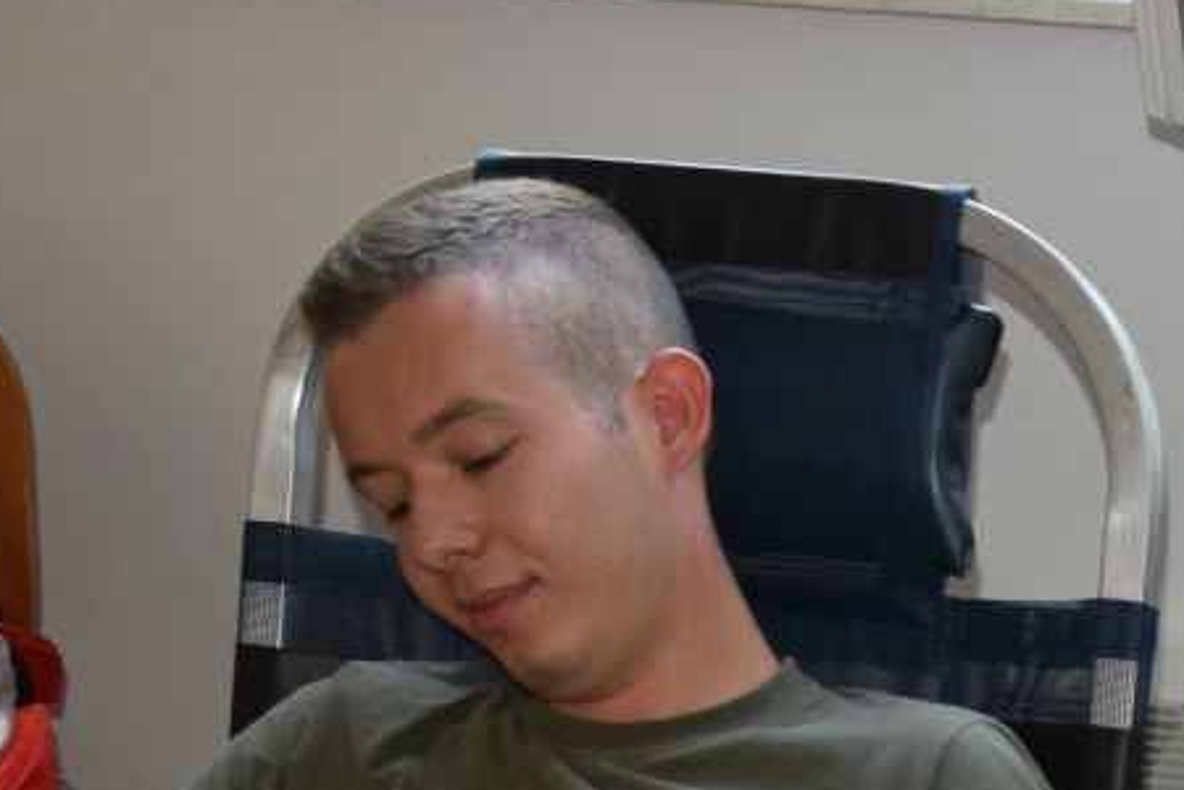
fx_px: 4209
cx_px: 1897
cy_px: 1202
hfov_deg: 14.6
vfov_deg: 10.3
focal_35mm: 128
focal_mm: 24
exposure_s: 1/160
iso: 800
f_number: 3.8
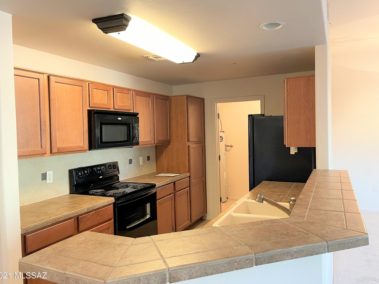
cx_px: 183
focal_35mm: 27
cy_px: 139
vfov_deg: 51.4
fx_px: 296
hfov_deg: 65.3
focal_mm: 4.2
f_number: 1.6
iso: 200
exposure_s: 1/60
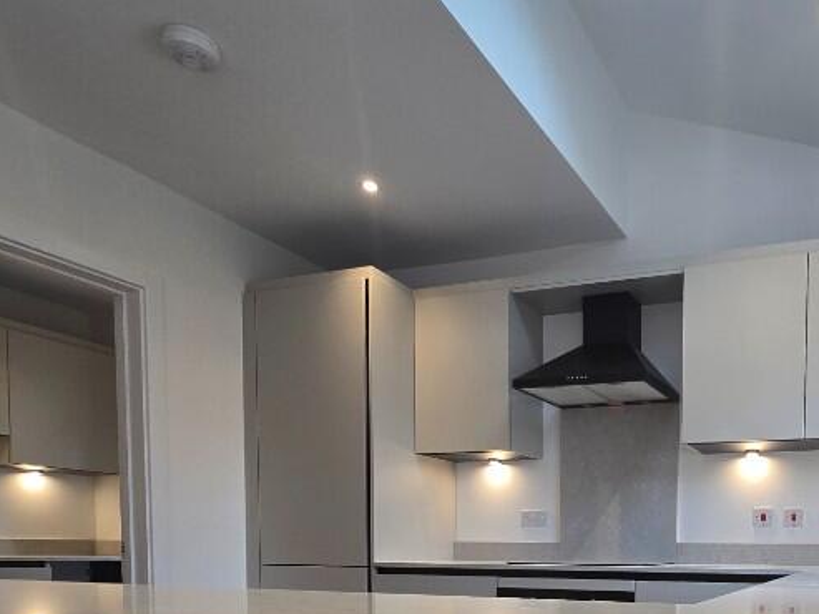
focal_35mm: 27
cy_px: 582
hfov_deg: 60.9
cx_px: 635
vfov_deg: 45.2
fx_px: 639
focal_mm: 2.2
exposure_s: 1/50
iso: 64
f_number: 2.2
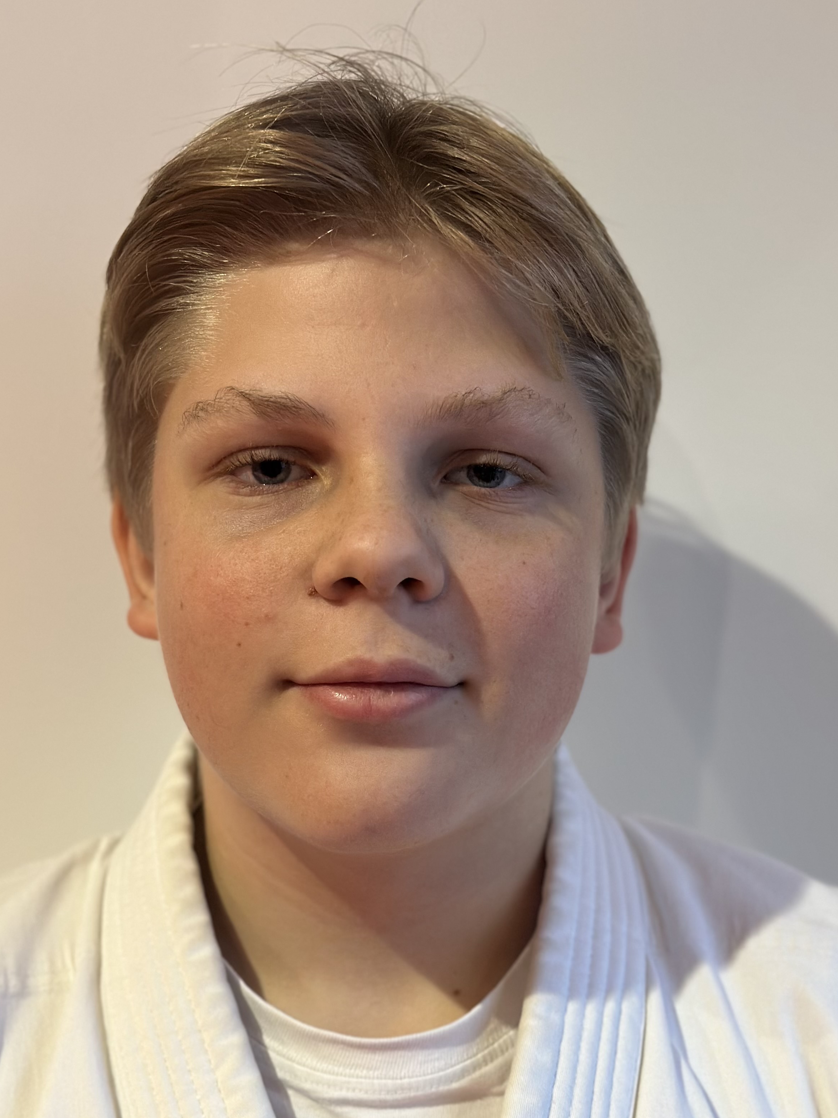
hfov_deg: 23.6
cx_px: 440
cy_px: 651
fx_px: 2002
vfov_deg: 31.1
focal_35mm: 62
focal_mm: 6.86
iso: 250
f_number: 1.78
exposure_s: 1/33
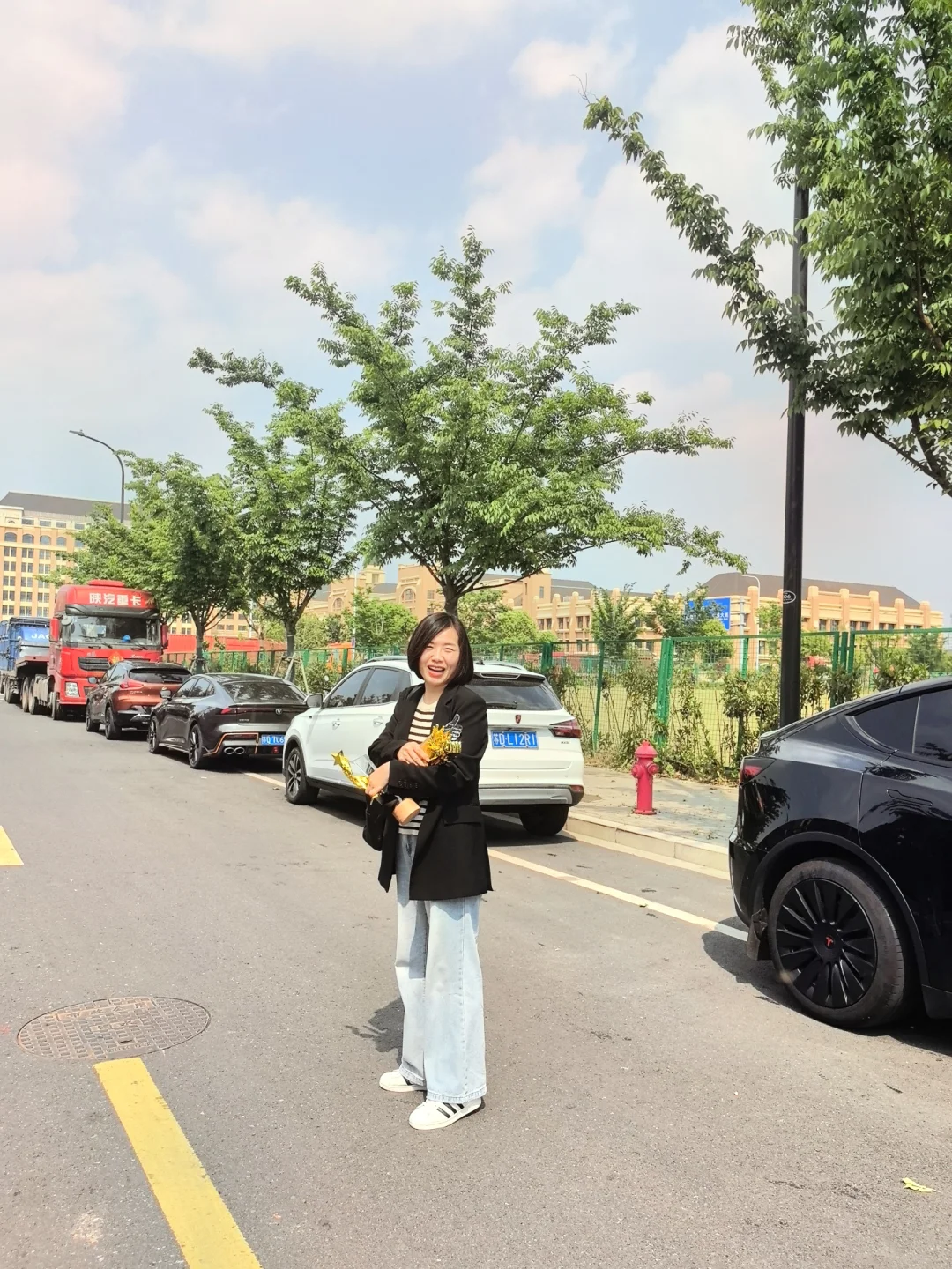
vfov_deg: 65.3
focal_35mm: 27
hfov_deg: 51.4
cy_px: 634
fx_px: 990
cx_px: 476
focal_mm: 5.75
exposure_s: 1/2488
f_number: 2
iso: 50
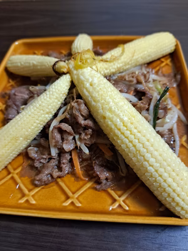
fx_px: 174
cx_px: 94
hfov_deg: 56.8
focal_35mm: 24
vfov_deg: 71.6
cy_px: 126
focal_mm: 5.23
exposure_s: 1/33
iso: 400
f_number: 1.8
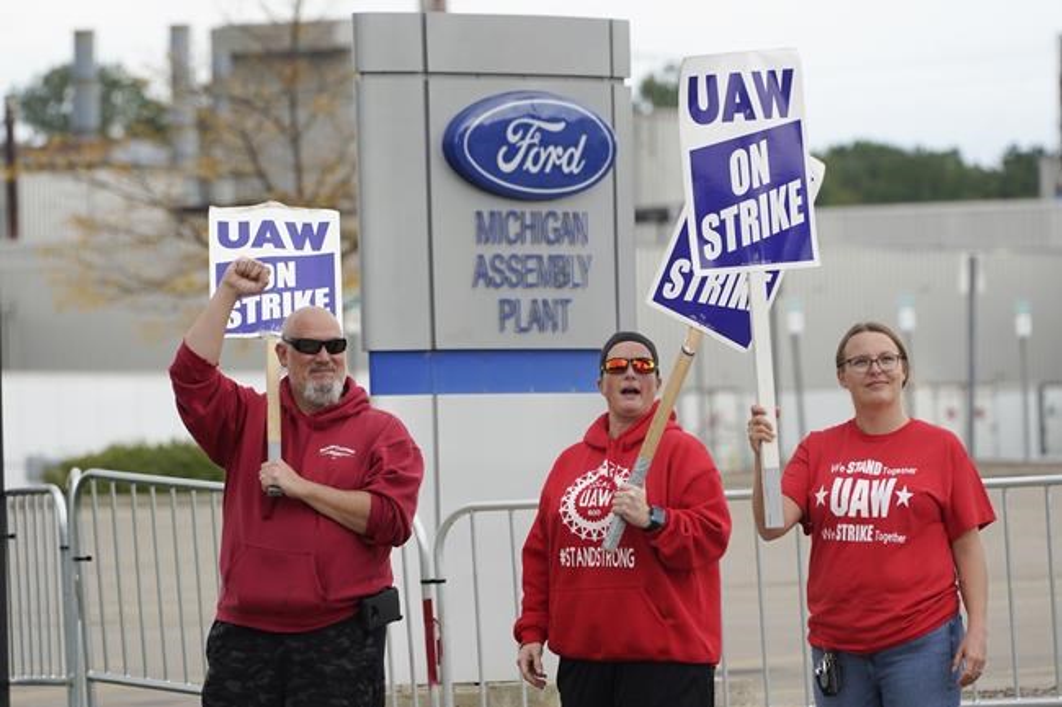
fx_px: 11796
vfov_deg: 3.4
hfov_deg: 5.2
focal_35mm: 400
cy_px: 354
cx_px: 531
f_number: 11
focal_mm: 400
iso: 800
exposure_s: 1/250
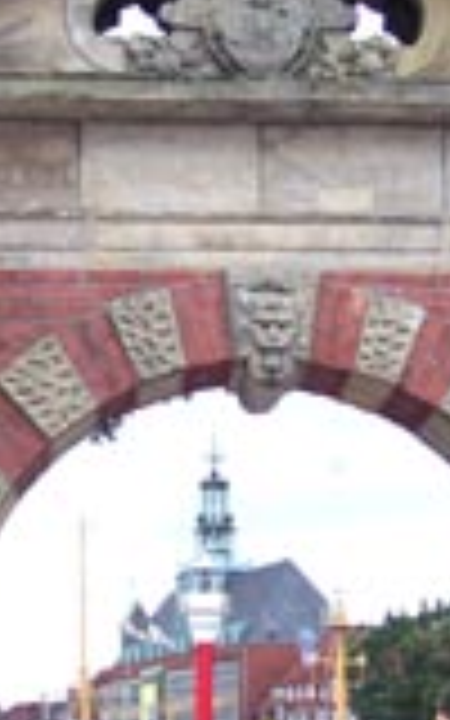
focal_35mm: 107
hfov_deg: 12.2
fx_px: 2100
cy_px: 416
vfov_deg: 19.4
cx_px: 209
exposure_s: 1/320
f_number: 2.8
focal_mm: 6.3
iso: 64
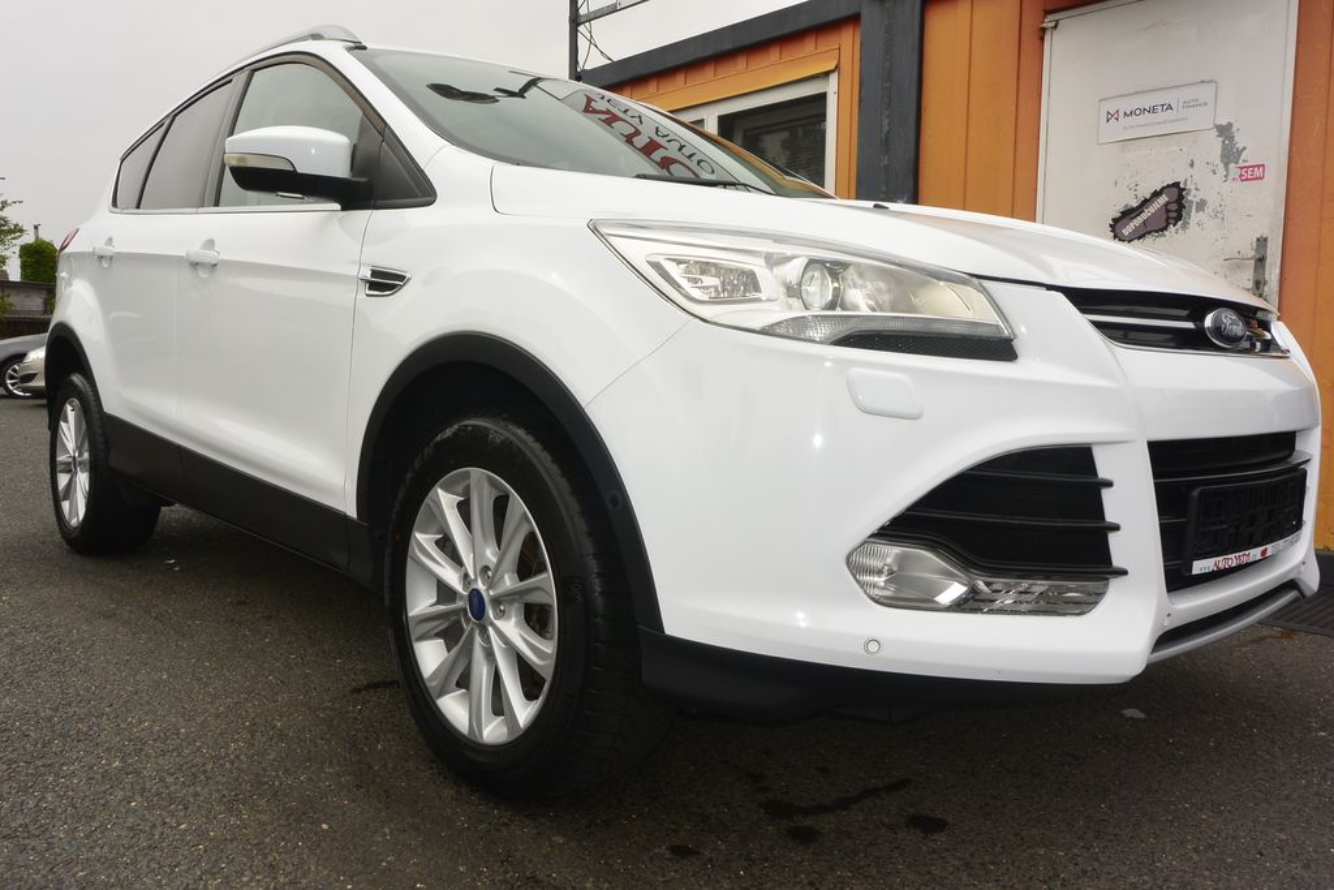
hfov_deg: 67.4
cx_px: 667
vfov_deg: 47.9
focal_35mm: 27
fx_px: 1001
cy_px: 445
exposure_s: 1/250
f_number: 9
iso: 160
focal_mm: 10
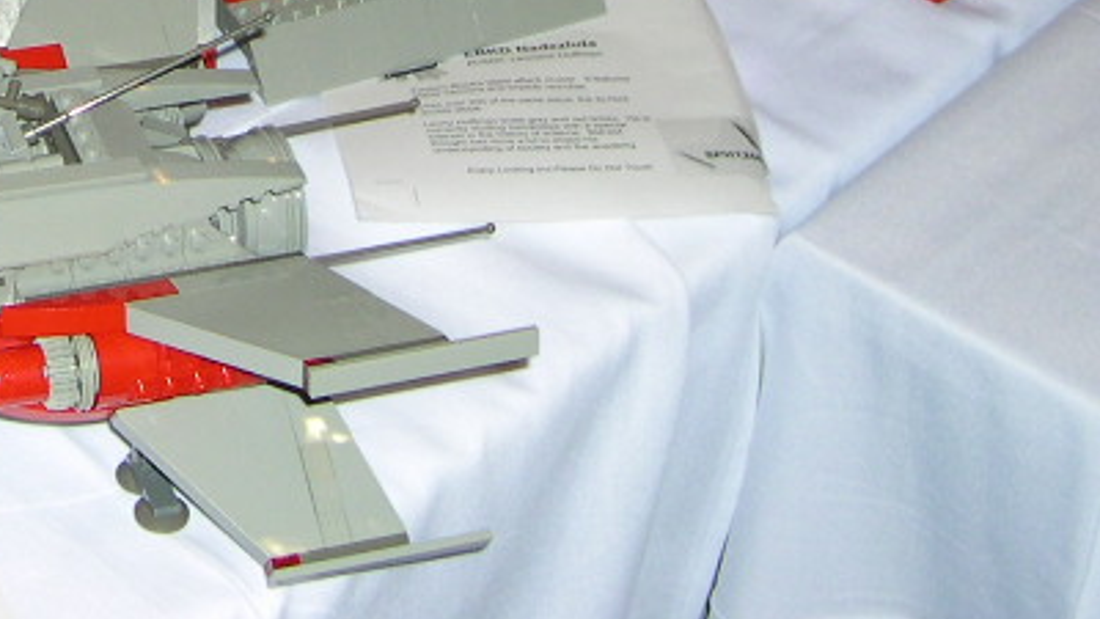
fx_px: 3092
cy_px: -371
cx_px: 3
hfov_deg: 19.6
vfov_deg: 10.9
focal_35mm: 106
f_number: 2.8
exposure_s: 1/60
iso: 100
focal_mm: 8
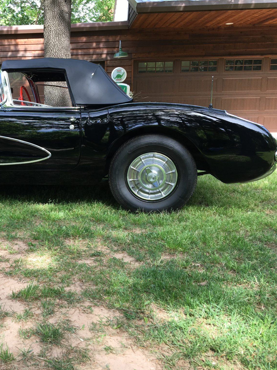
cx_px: 40
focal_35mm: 39
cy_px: 186
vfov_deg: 47.9
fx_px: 416
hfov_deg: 35.2
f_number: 2.2
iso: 25
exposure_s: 1/133
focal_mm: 4.15
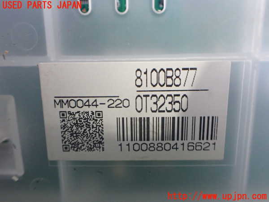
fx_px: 233
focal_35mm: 30
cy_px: 101
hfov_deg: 60.0
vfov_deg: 46.8
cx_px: 134
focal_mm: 5.4
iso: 800
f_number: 2.3
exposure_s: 1/60
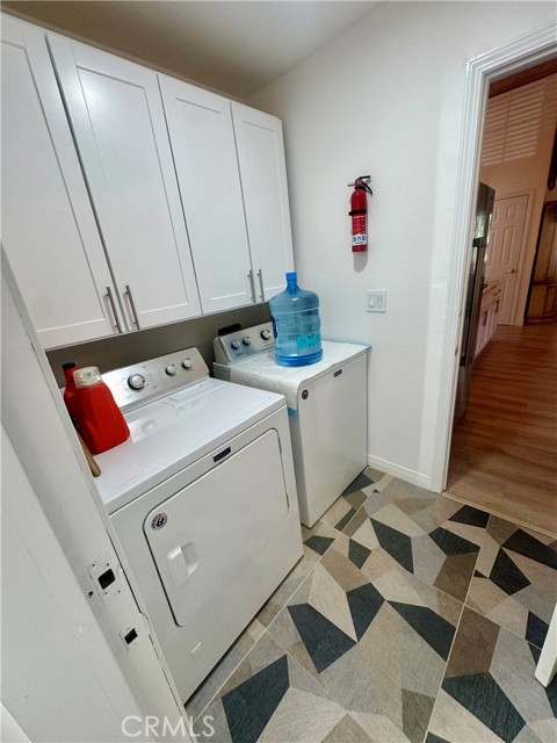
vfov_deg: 102.1
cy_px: 372
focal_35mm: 14
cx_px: 278
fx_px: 300
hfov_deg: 85.7
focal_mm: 2.22
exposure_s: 1/120
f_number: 2.2
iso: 160
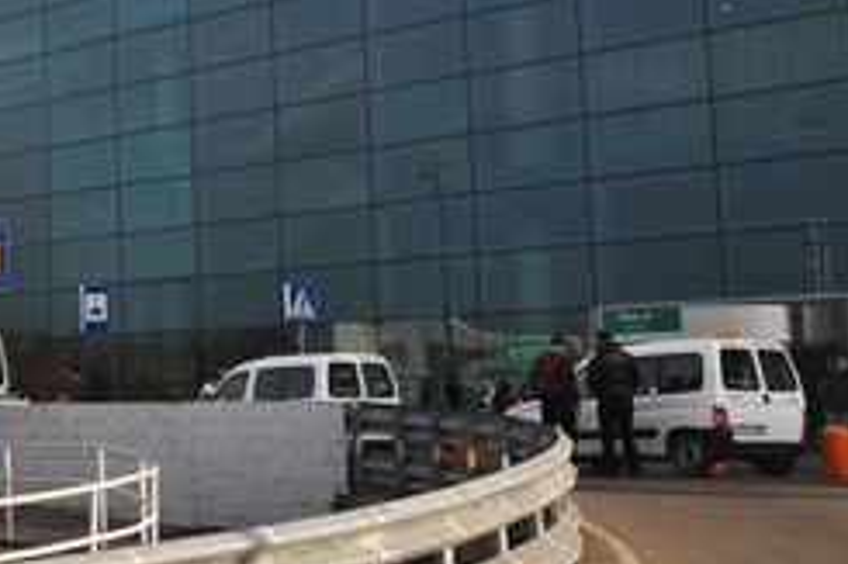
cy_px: 40
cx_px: -251
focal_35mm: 94
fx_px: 2213
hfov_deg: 19.9
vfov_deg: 14.4
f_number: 9
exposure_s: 1/320
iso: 200
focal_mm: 24
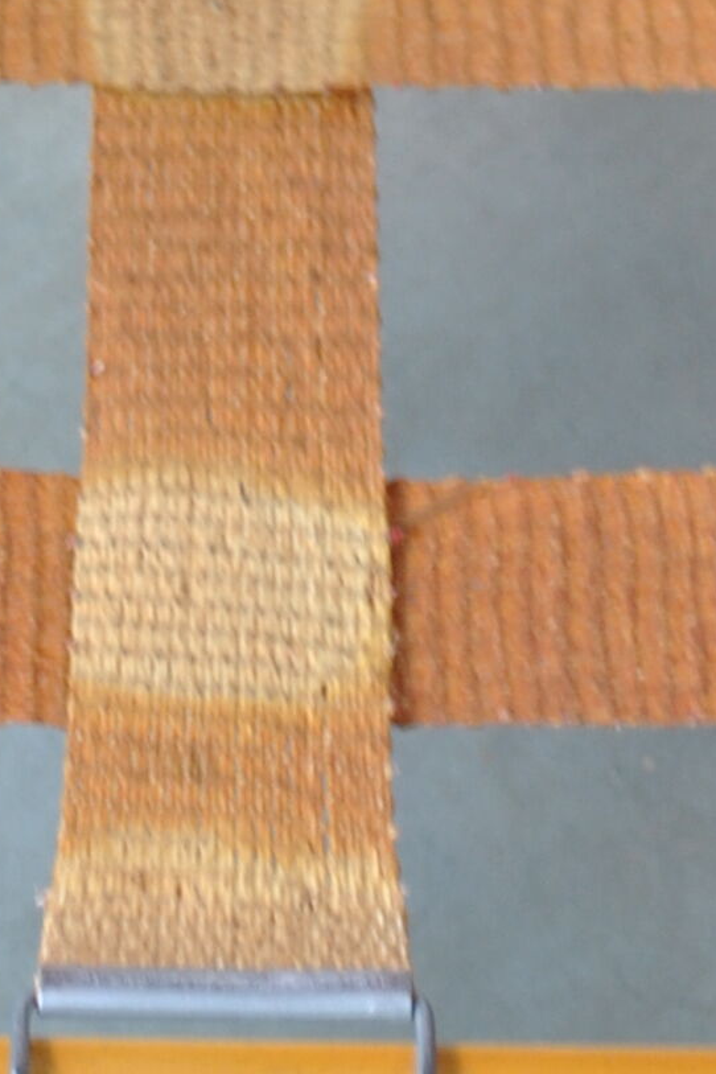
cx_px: 276
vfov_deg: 8.9
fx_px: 6831
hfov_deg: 6.0
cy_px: 49
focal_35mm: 229
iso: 200
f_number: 4.8
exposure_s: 1/25
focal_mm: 32
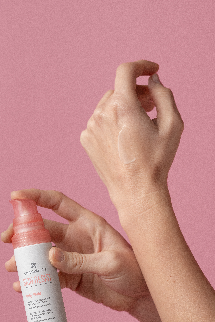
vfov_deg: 17.1
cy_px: 222
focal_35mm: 119
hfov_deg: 11.5
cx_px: 102
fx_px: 1066
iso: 400
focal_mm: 85
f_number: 4
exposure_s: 1/100
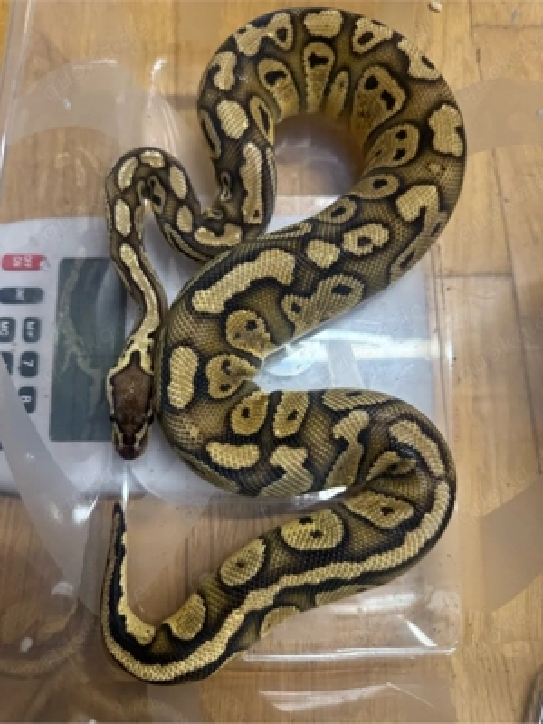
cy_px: 362
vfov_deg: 71.6
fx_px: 502
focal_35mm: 24
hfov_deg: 56.8
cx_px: 272
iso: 400
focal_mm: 6.76
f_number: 1.78
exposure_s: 1/100
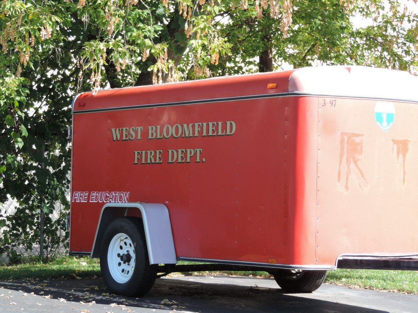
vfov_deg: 12.3
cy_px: 156
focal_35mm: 120
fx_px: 1449
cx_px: 209
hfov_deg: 16.4
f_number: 4.2
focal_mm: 21.4
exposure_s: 1/125
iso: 80
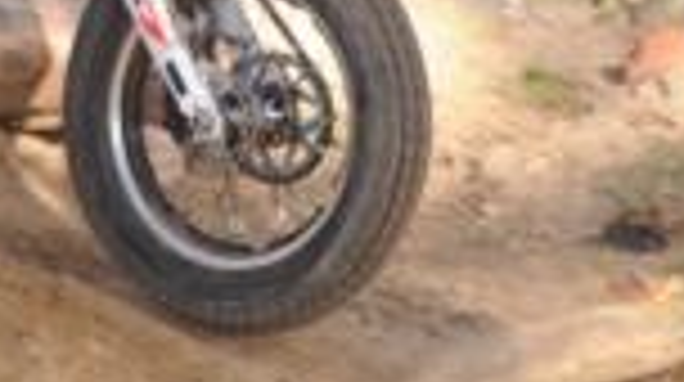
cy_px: -353
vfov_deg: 4.3
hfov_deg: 7.8
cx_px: 212
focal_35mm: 276
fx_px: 4999
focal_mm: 80
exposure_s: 1/125
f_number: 5.6
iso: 250
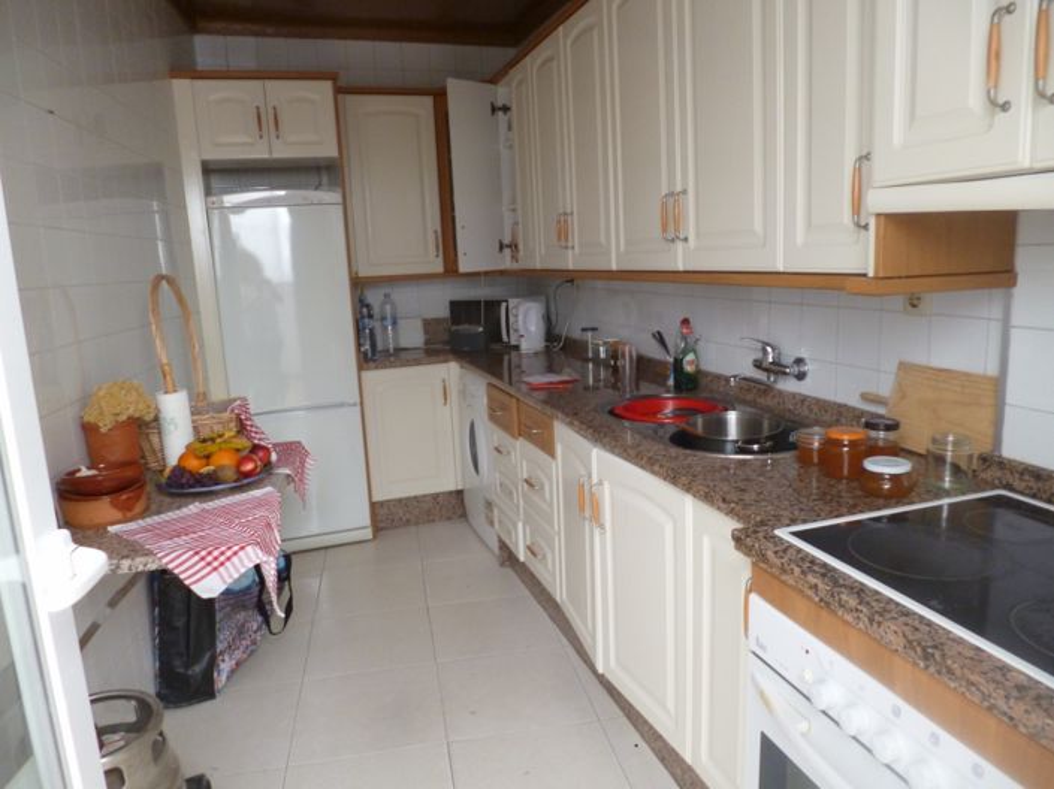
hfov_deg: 71.6
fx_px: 730
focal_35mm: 24
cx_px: 527
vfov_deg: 56.8
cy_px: 394
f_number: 2.5
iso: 200
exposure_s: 1/60
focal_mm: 4.3
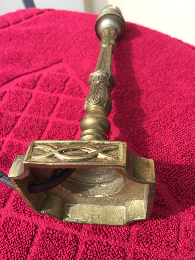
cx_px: 98
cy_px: 130
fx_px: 218
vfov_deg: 61.7
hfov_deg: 48.2
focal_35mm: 29
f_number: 2.2
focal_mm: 4.15
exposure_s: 1/719
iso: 32
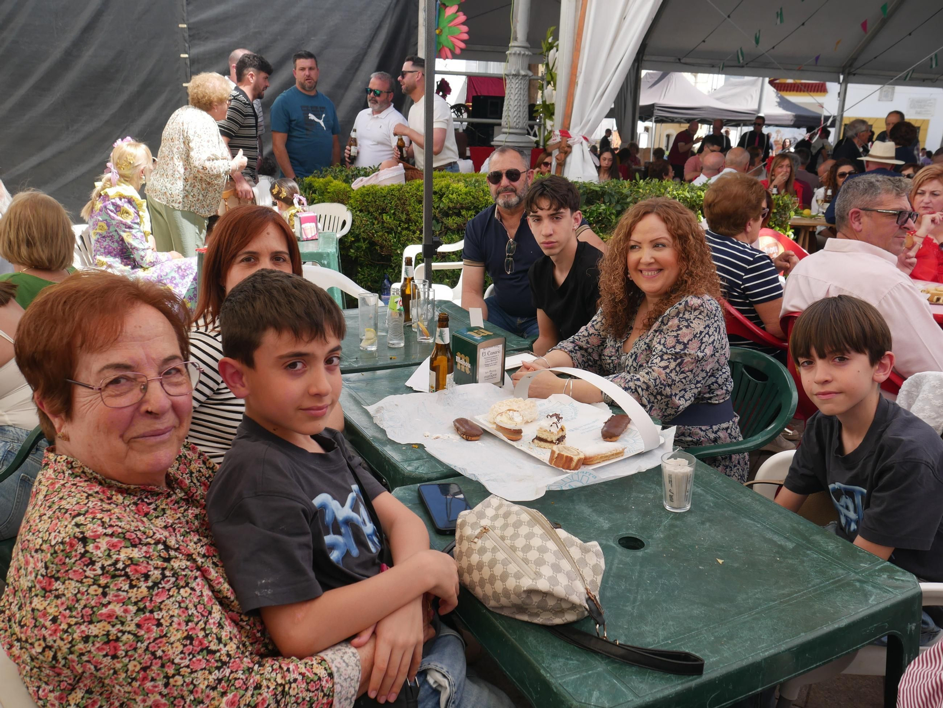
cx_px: 472
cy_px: 354
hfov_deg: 63.4
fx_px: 763
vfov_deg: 49.8
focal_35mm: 28
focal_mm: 14
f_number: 6.3
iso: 200
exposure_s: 1/320
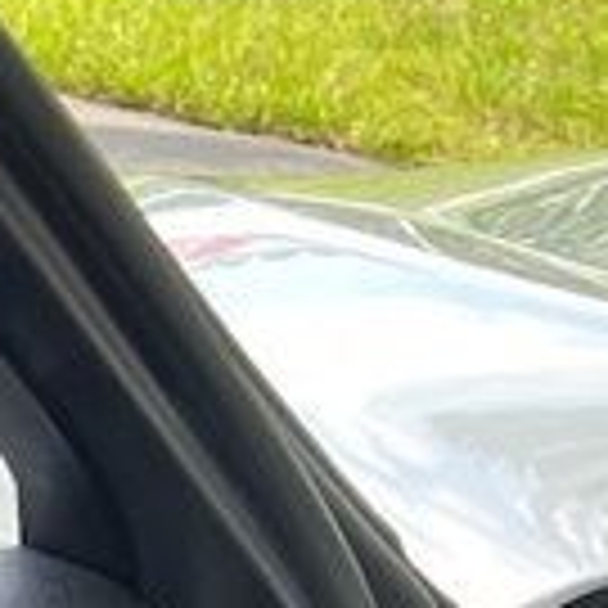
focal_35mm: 174
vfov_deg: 9.1
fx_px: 3458
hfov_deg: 7.8
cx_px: -1585
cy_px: 1446
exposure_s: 1/163
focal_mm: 5.7
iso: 40
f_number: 1.5
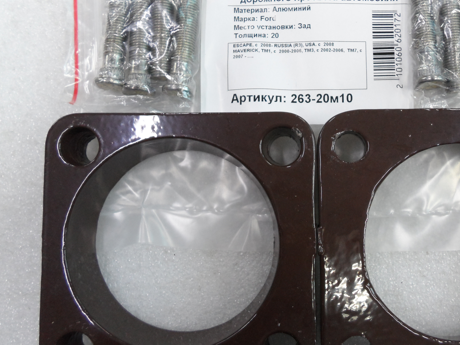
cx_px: 312
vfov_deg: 41.8
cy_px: 168
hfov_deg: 52.8
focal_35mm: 34
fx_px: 452
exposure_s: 1/30
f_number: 2.5
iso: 160
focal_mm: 4.5
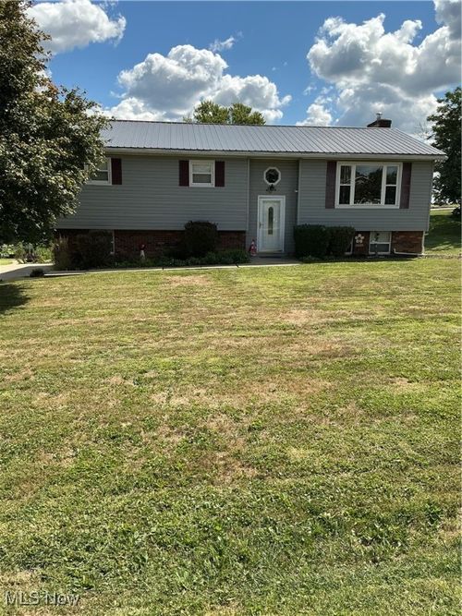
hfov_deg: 48.2
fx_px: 516
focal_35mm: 29
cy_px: 308
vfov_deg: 61.7
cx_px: 231
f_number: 1.8
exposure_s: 1/1577
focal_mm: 3
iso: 25
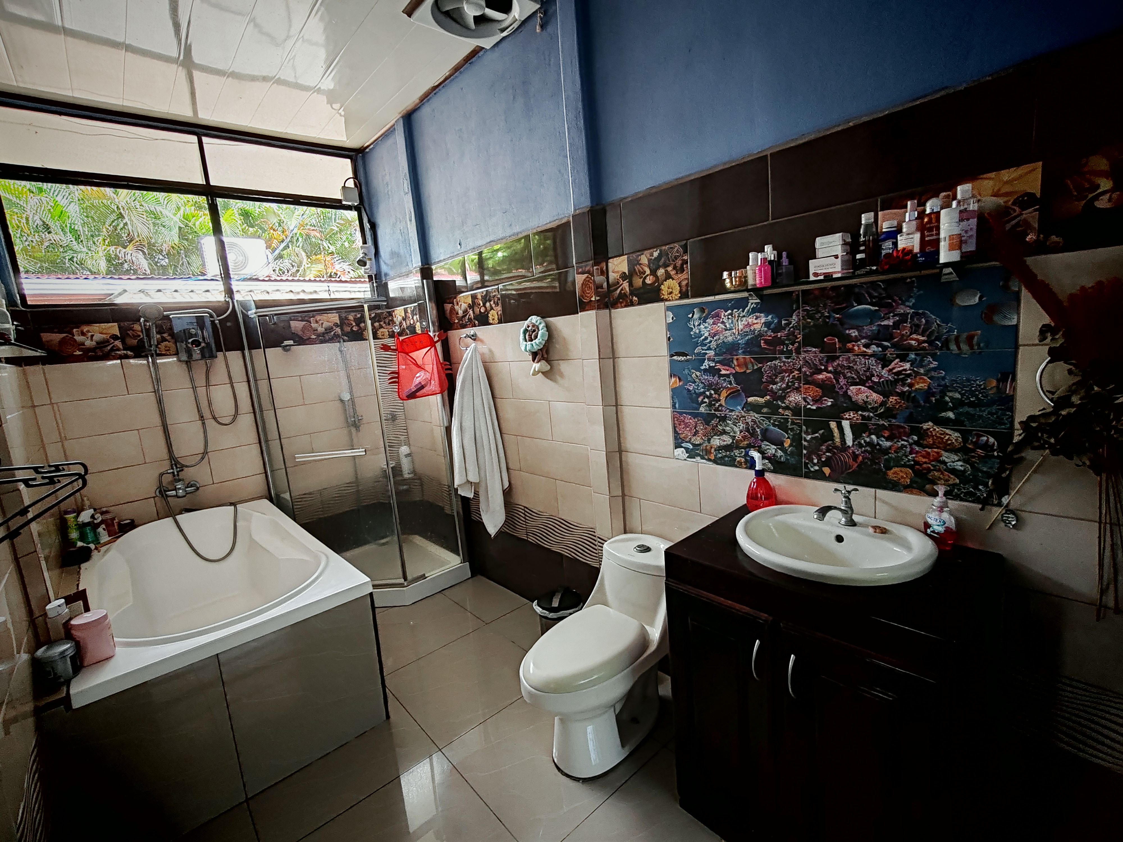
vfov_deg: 78.1
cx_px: 562
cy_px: 421
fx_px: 519
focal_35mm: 16
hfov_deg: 94.5
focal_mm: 1.96
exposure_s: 1/33
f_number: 2.2
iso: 80
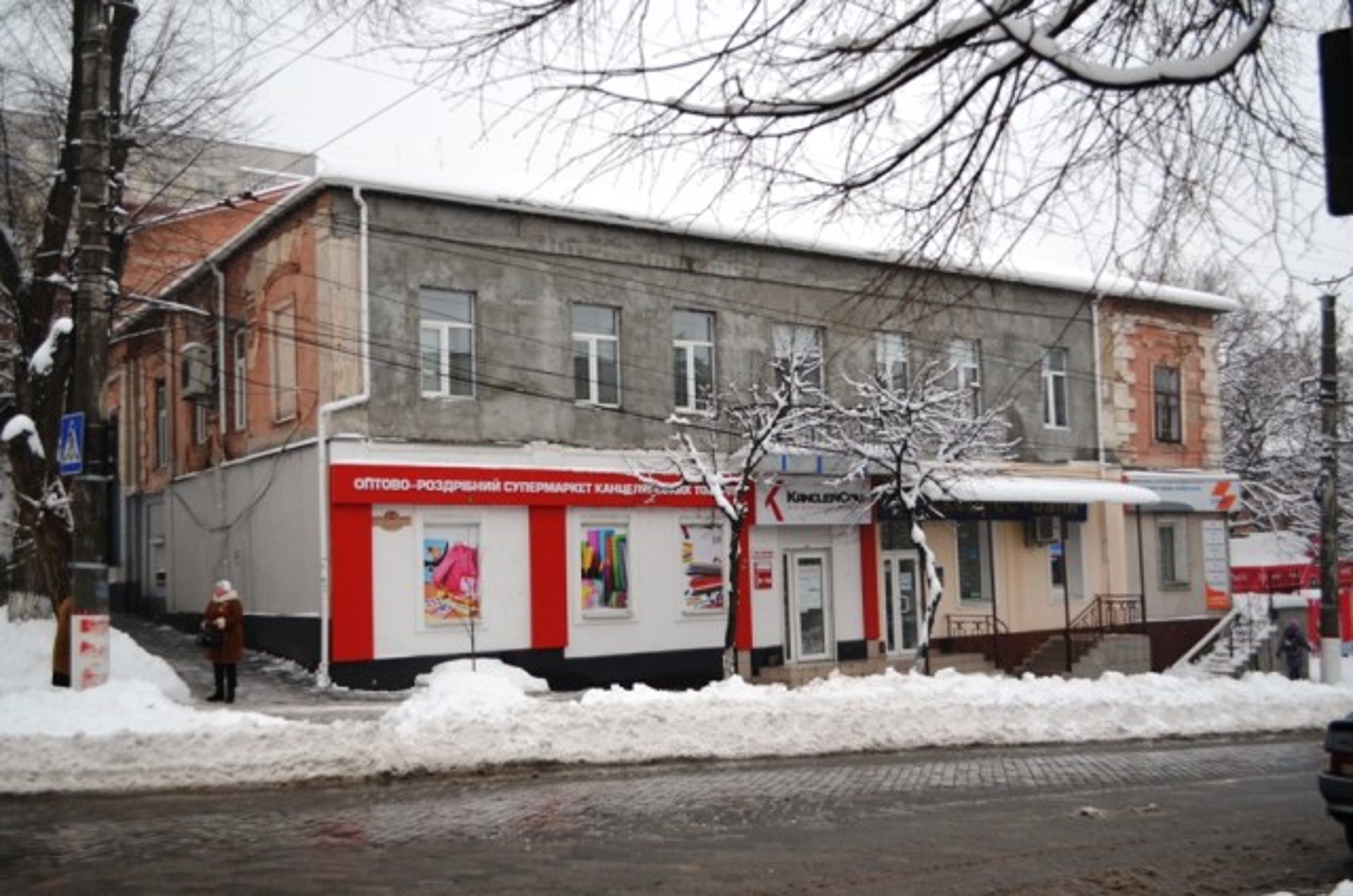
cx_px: 676
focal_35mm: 36
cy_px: 448
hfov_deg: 53.2
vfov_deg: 36.7
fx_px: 1350
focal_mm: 24
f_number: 4
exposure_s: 1/640
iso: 800
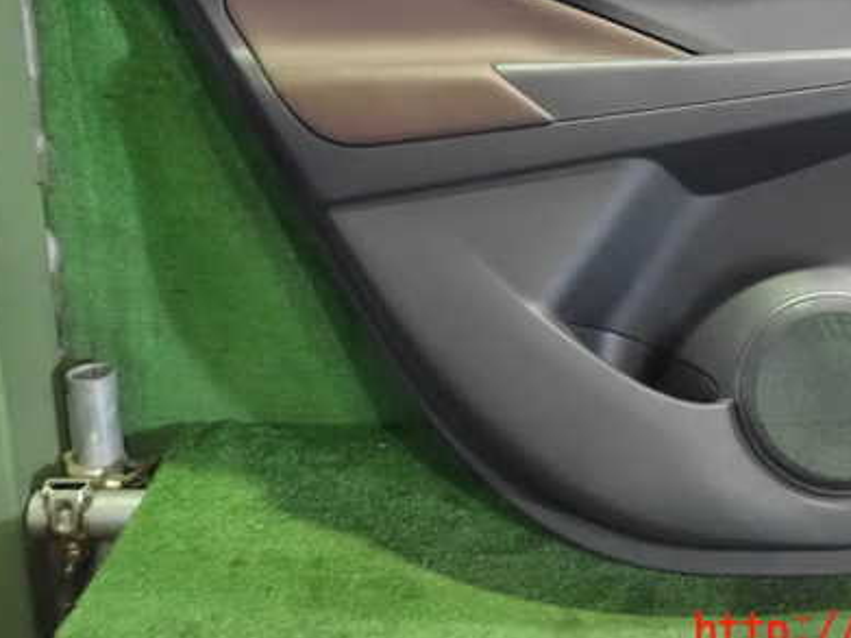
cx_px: 533
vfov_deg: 31.0
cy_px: 170
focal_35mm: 46
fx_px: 1131
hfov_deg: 41.0
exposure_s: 1/50
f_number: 2.3
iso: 1600
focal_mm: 5.4
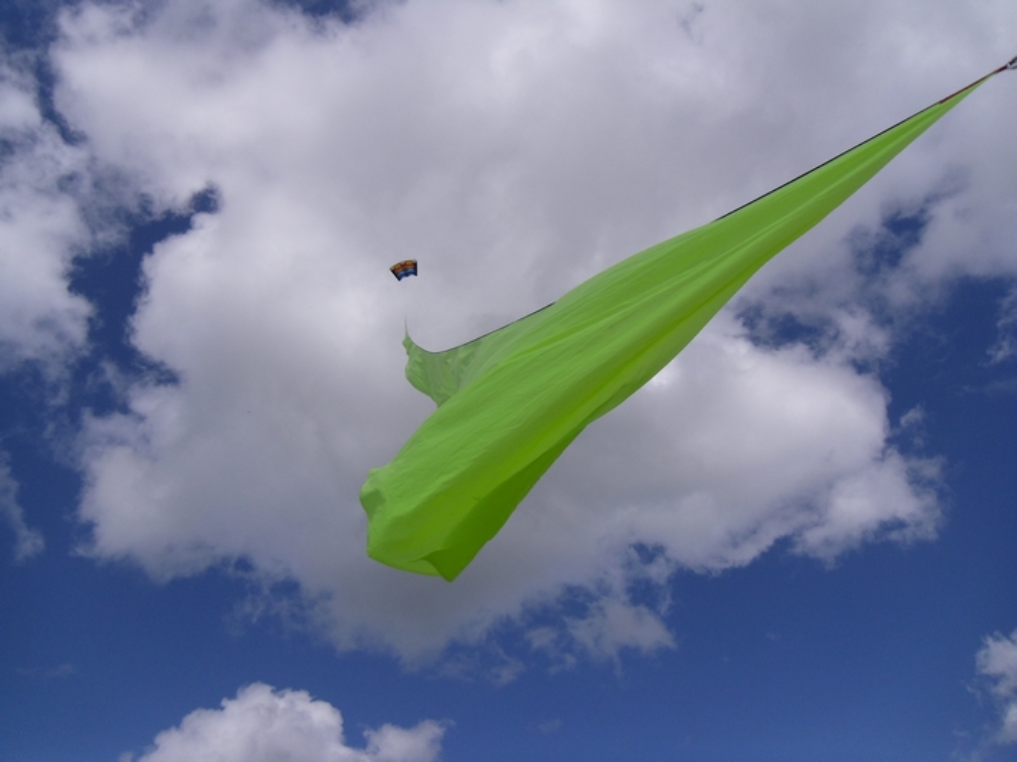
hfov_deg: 58.4
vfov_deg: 45.4
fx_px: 911
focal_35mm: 31
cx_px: 508
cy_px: 381
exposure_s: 1/362
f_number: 9.5
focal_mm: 5.6
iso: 80
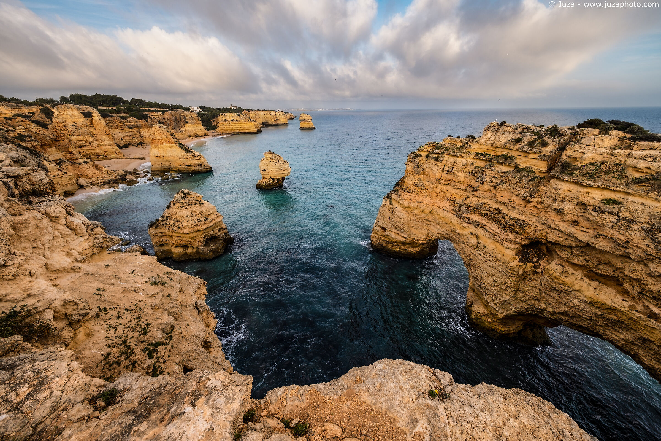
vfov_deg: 90.0
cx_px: 330
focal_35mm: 12
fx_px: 220
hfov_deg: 112.6
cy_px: 220
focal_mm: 8
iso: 160
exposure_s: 1/140
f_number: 5.6
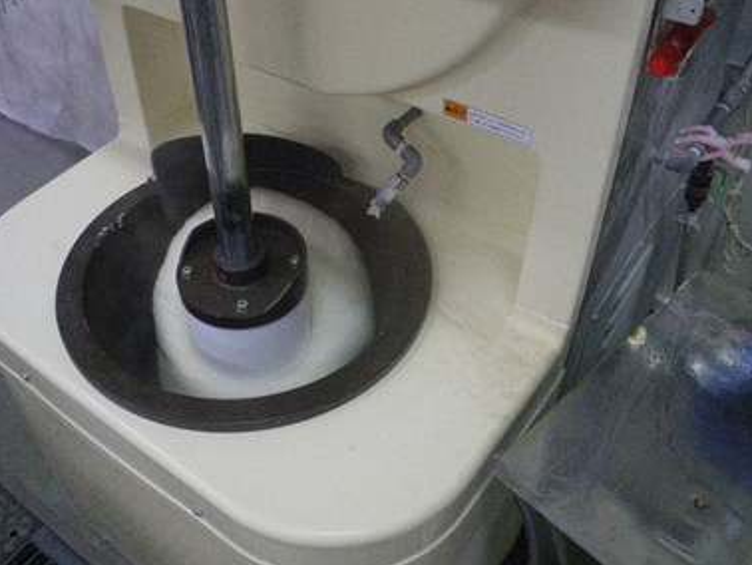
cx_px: 300
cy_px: 244
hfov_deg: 49.8
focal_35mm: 37
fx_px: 804
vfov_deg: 38.6
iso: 320
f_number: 3.5
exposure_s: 1/50
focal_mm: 5
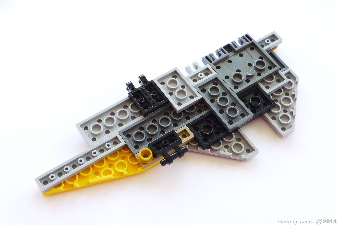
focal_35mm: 65
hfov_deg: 30.9
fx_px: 610
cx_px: 169
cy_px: 112
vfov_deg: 20.9
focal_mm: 12.8
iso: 80
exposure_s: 1/30
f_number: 4
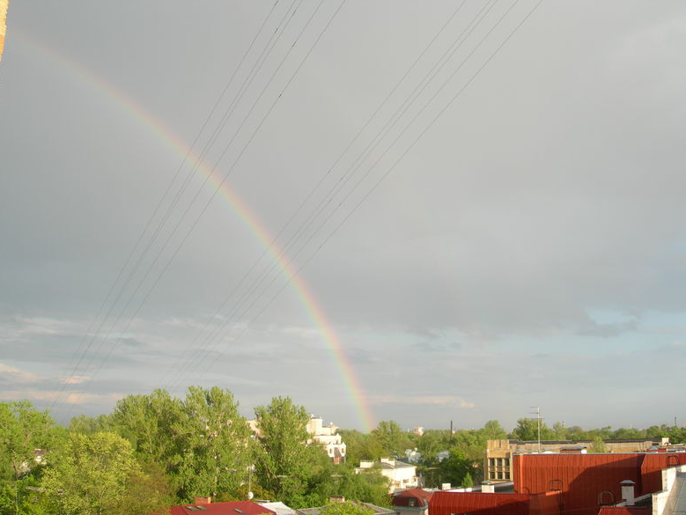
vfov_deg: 36.8
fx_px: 773
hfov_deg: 47.8
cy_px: 262
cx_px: 341
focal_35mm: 39
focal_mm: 7.8
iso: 50
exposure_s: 1/144
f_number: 4.8
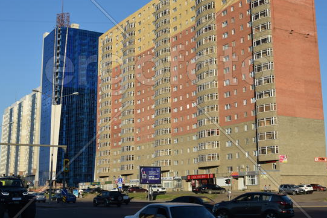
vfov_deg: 25.3
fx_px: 481
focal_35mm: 53
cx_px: 162
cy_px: 70
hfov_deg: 37.5
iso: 100
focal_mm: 22
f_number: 9
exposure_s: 1/160
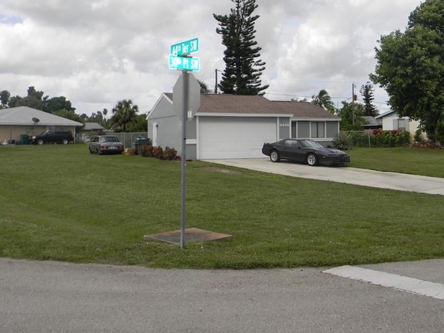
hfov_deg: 46.8
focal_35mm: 40
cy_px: 110
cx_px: 224
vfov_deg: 35.6
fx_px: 513
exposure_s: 1/308
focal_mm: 5
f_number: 7
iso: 80
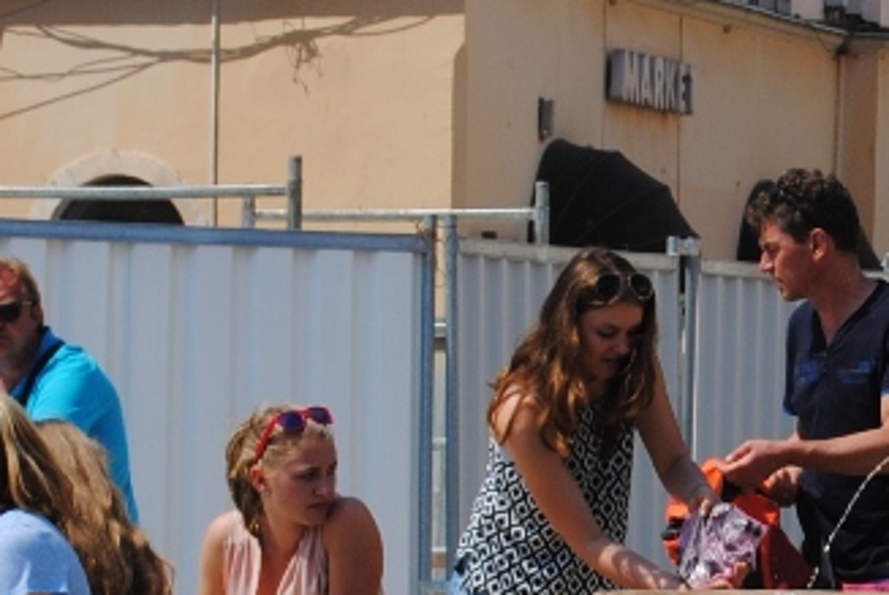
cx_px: 1157
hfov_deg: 7.2
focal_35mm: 284
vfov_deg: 4.9
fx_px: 7023
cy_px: 360
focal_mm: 40
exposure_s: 1/320
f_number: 9
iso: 100
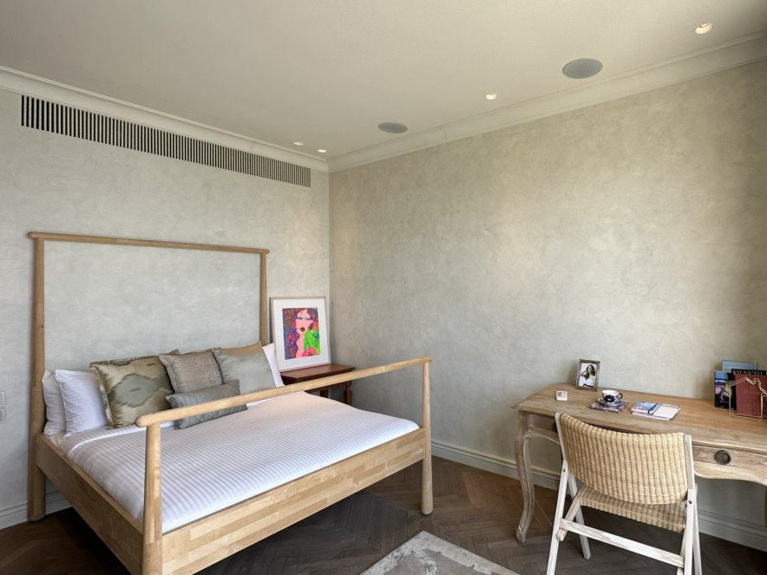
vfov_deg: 68.7
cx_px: 485
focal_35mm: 19
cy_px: 280
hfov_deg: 82.9
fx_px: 421
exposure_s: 1/149
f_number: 2.2
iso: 40
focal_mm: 2.22
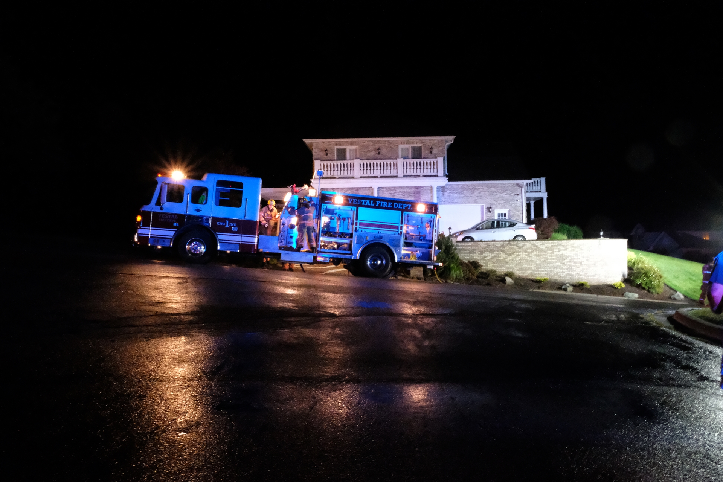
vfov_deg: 46.4
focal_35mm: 28
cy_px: 241
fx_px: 562
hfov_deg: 65.5
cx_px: 362
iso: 25600
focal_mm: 18.5
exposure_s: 1/20
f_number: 16
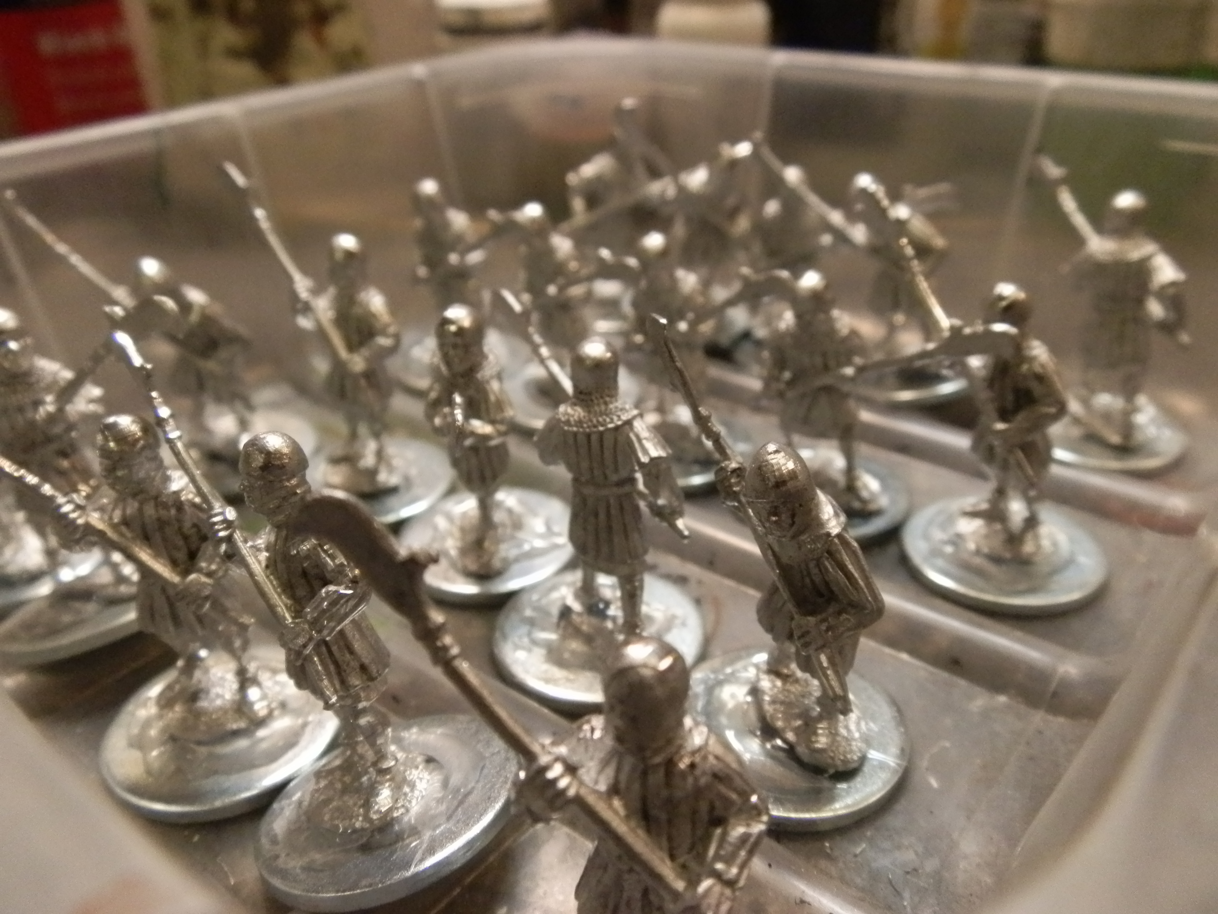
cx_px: 609
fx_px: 985
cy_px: 457
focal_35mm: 28
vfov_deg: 49.7
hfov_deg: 63.4
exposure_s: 1/125
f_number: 3.1
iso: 400
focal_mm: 5
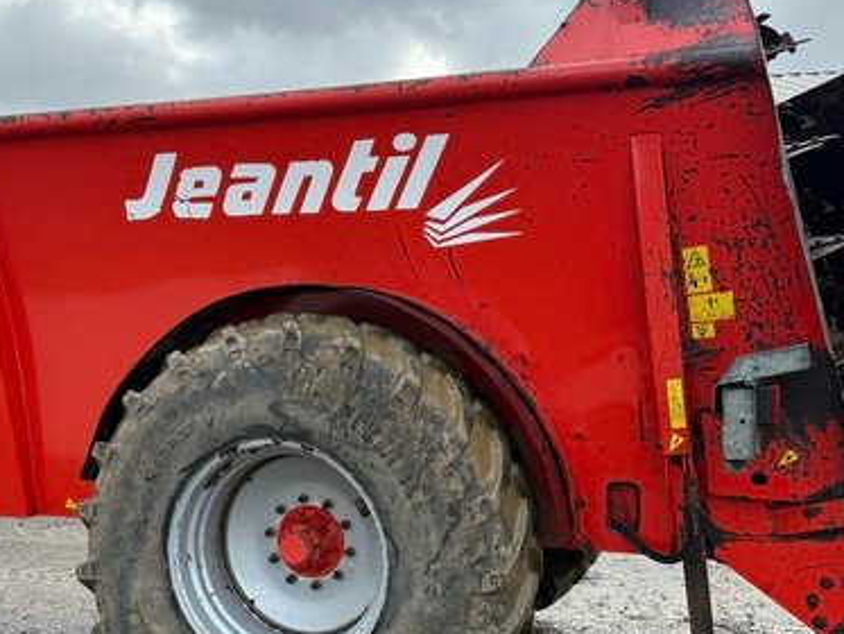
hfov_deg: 41.8
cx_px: 333
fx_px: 1098
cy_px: 366
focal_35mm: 45
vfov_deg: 32.1
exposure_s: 1/1437
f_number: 1.78
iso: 100
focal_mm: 6.76
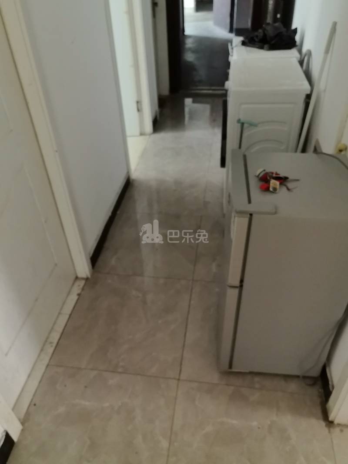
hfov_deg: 51.3
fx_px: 362
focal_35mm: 27
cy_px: 232
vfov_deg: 65.3
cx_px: 174
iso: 250
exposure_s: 1/33.3
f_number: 1.9
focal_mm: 5.52
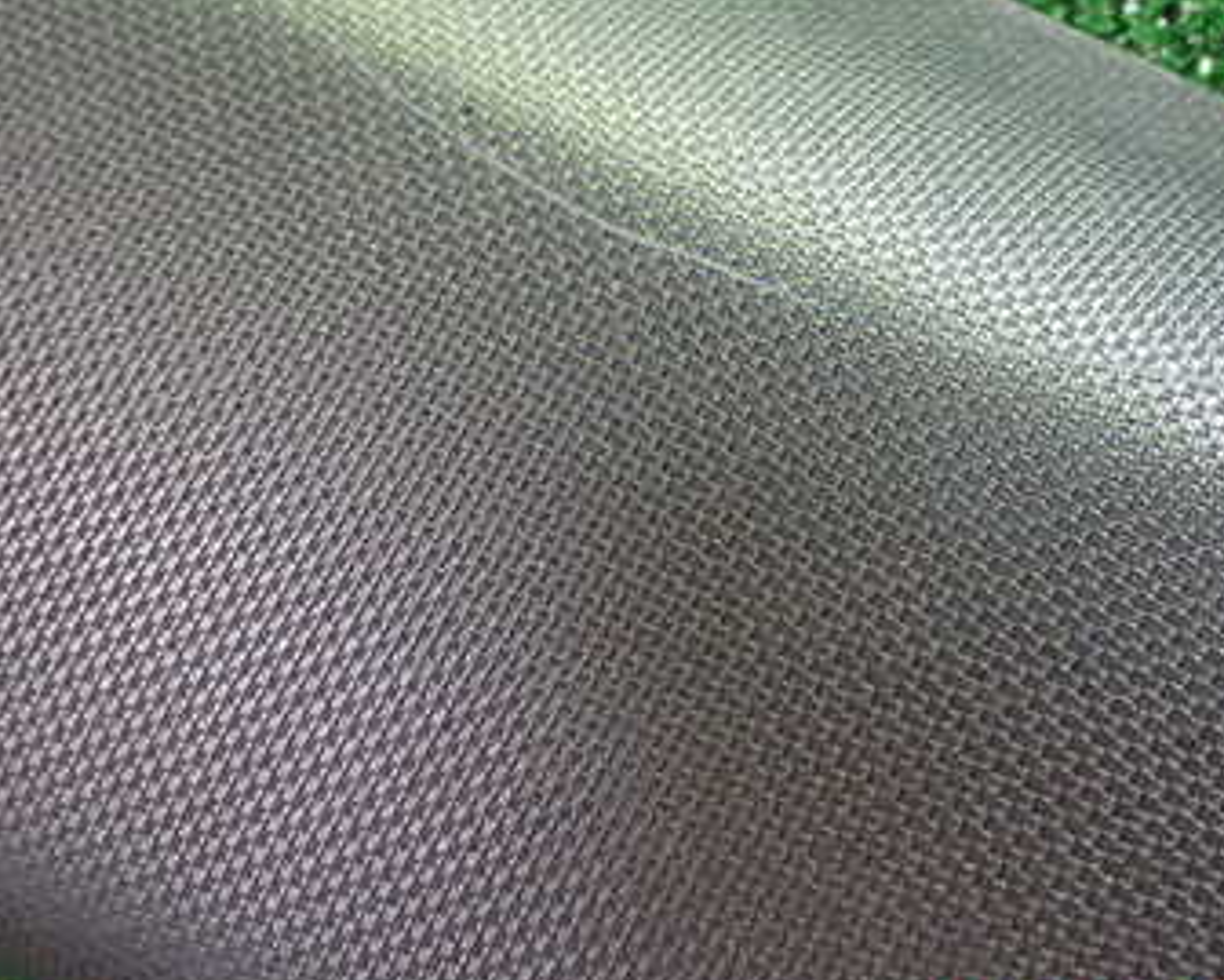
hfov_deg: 19.0
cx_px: 681
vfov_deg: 15.2
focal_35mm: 101
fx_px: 3660
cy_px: 251
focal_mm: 10.35
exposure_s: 1/40
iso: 800
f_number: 3.5
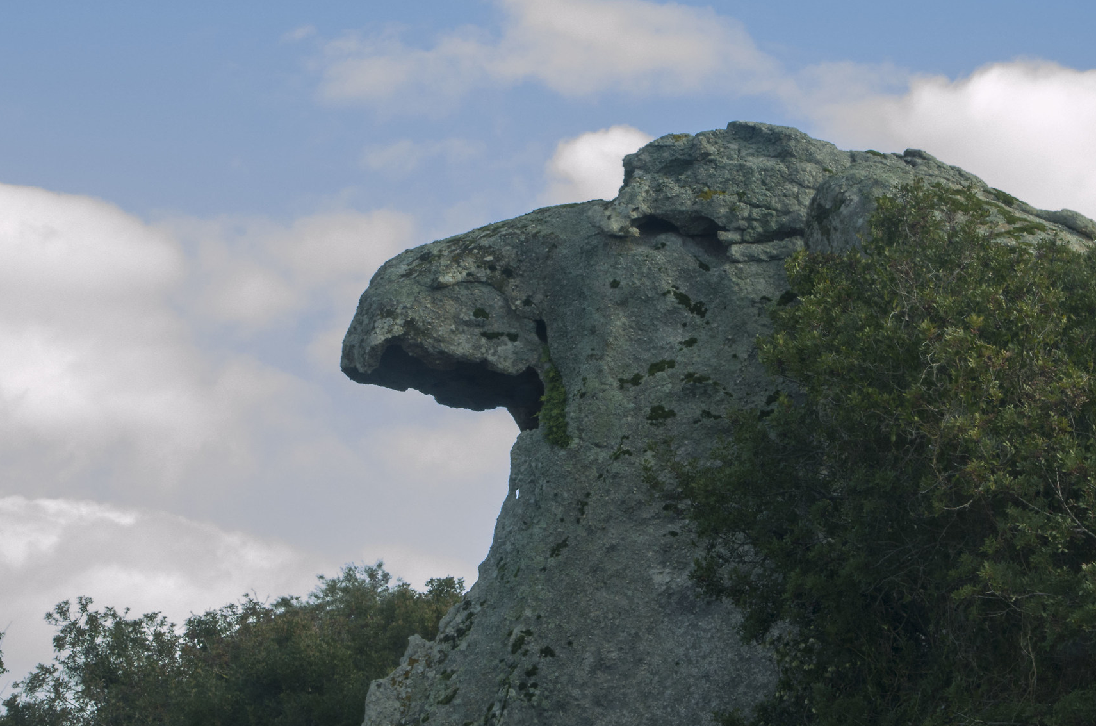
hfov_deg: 17.7
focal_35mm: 116
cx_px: 643
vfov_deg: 11.8
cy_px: 419
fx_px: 3515
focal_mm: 55
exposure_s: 1/80
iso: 800
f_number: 13
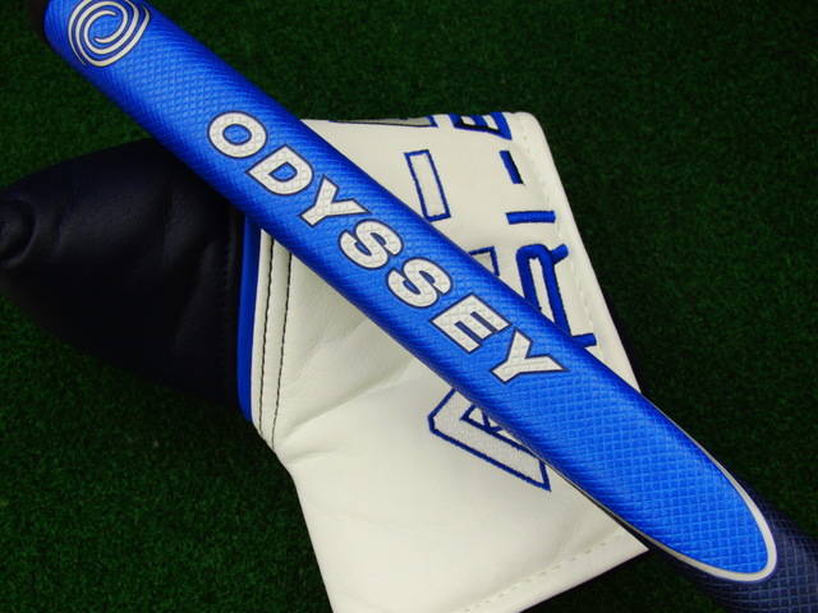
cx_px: 409
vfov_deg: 38.7
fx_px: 874
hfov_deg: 50.1
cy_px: 306
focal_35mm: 37
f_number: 3.6
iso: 250
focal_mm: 6.42
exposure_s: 1/80
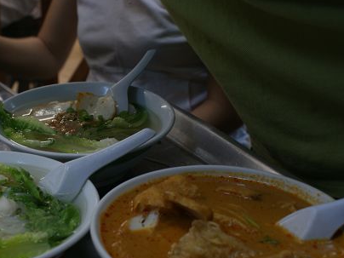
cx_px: 103
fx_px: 596
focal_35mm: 60
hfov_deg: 31.8
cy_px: 162
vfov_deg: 24.3
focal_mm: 28
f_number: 4.5
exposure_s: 1/10
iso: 100
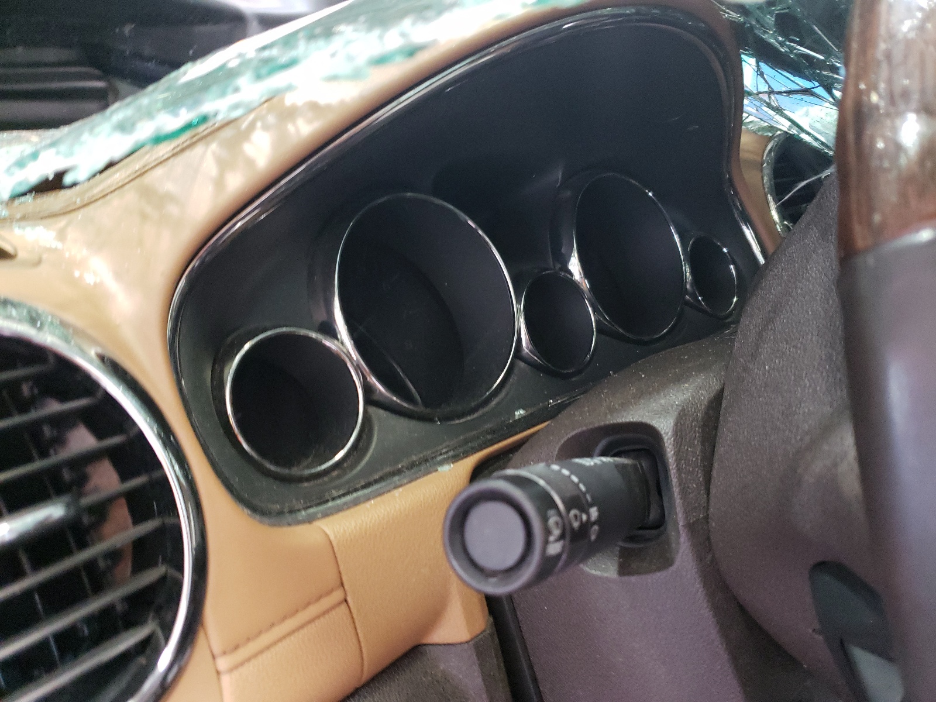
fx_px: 703
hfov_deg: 67.3
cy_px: 351
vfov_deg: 53.1
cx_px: 468
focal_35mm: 26
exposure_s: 1/30
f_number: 1.5
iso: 469
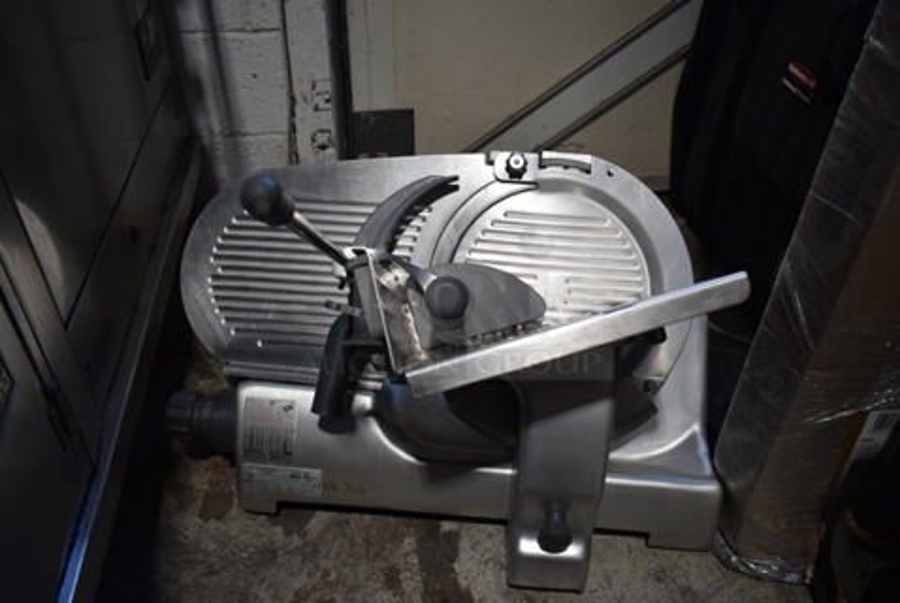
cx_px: 450
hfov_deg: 61.9
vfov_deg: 43.7
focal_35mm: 30
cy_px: 302
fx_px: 751
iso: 250
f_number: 3.5
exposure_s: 1/100
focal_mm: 20
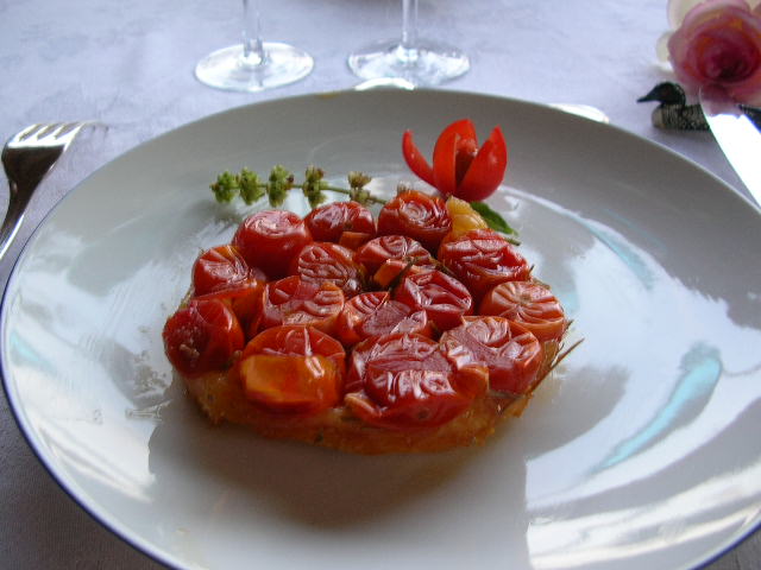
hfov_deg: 52.6
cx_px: 380
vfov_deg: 40.7
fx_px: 769
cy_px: 285
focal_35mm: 35
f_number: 2.8
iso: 50
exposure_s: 1/10
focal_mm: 5.8
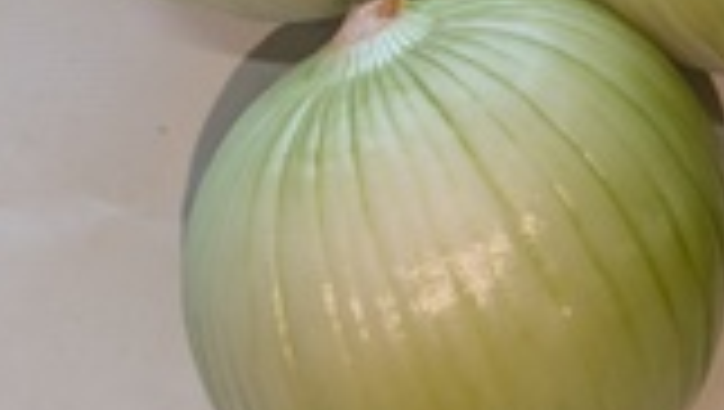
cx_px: 657
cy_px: -153
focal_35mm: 81
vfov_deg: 14.2
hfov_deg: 25.3
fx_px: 1557
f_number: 1.89
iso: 70
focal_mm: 5.43
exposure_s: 1/120
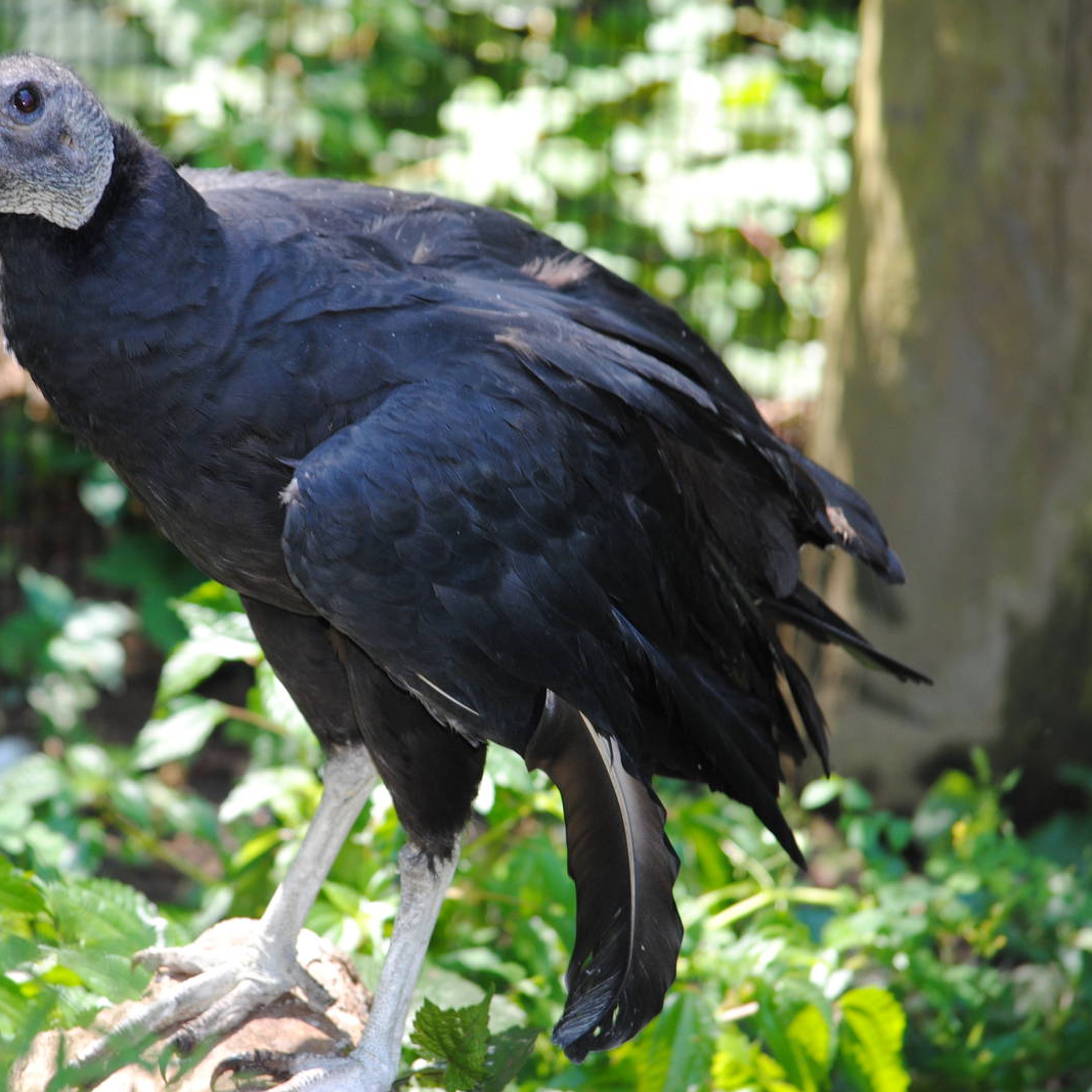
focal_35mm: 268
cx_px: 381
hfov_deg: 6.5
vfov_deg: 6.5
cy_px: 545
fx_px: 9565
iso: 200
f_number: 4.8
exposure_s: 1/100
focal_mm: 140
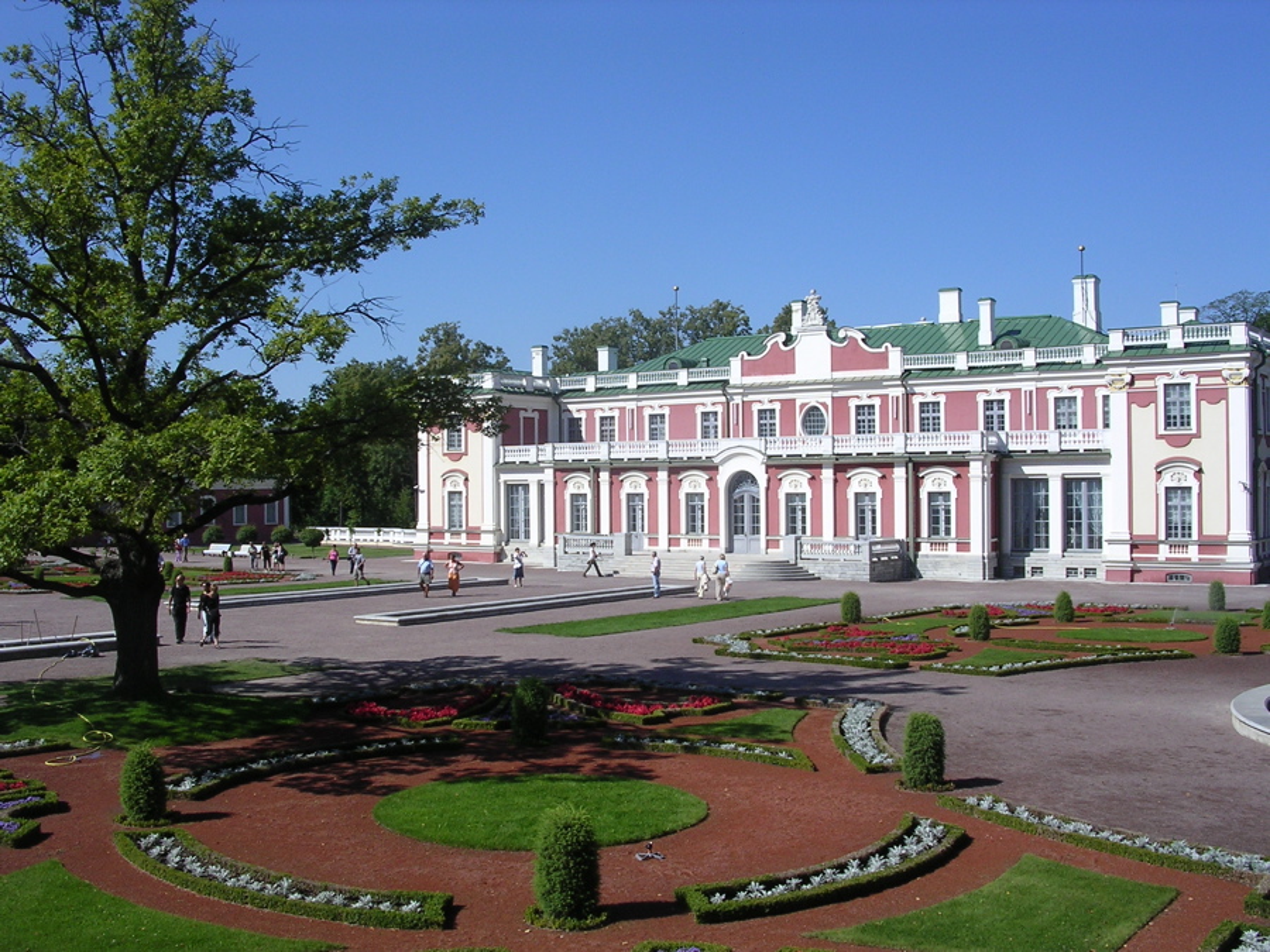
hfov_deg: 49.0
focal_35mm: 38
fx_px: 1394
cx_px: 635
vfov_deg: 37.7
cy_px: 476
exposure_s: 1/362
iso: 100
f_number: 5.6
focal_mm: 5.8
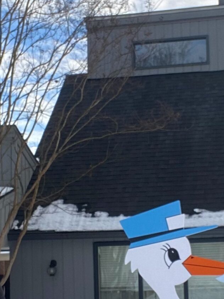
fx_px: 785
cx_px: 131
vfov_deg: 21.5
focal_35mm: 91
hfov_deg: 16.2
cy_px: 185
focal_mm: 2.71
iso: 25
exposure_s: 1/535
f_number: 2.2
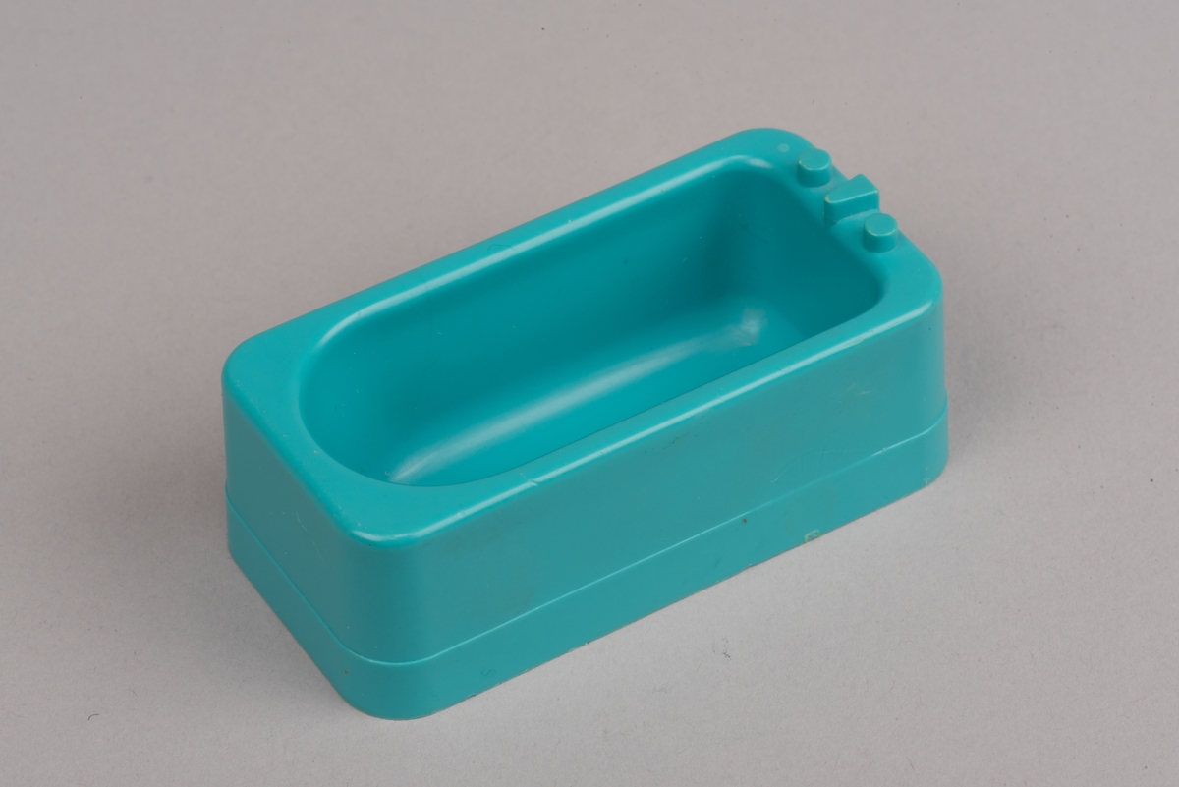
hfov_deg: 19.4
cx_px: 590
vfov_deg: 13.1
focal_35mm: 105
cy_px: 394
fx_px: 3440
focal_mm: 105
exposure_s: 1/160
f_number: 25
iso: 400
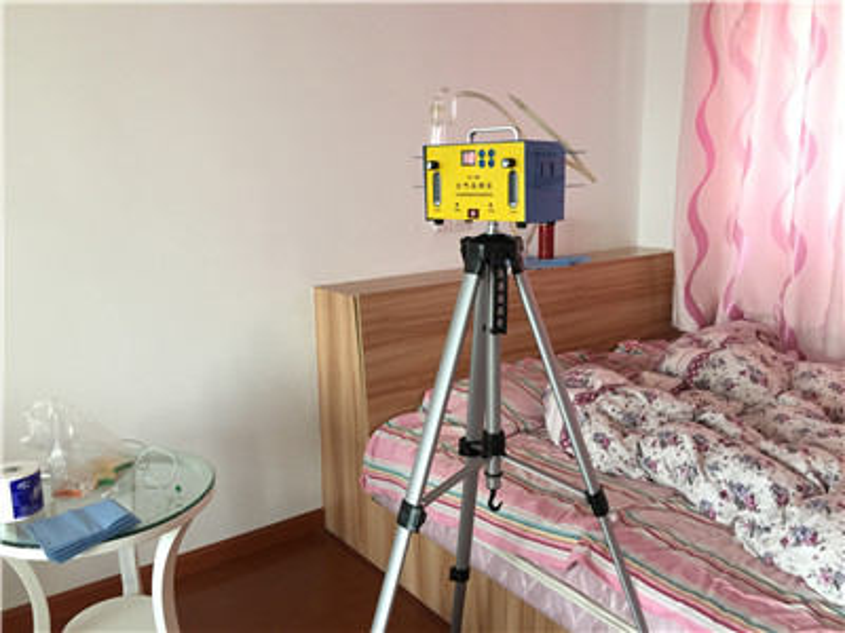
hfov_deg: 61.7
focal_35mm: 29
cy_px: 316
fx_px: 708
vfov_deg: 48.2
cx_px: 422
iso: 80
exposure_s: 1/33
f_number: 2.2
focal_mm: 4.15
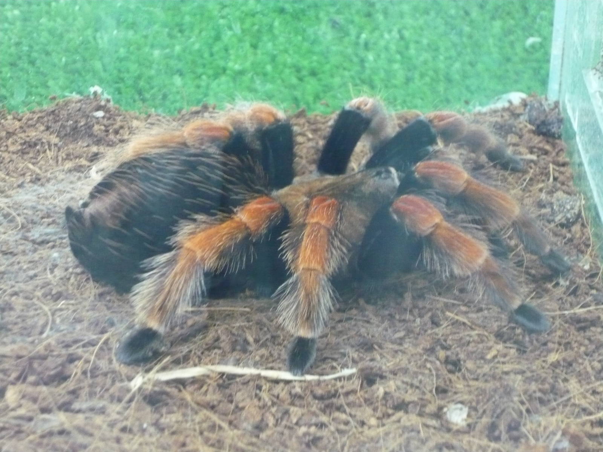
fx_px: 1742
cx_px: 302
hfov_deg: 19.6
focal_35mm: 100
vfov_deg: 14.8
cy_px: 226
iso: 800
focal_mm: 16.5
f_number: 5.1
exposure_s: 1/10
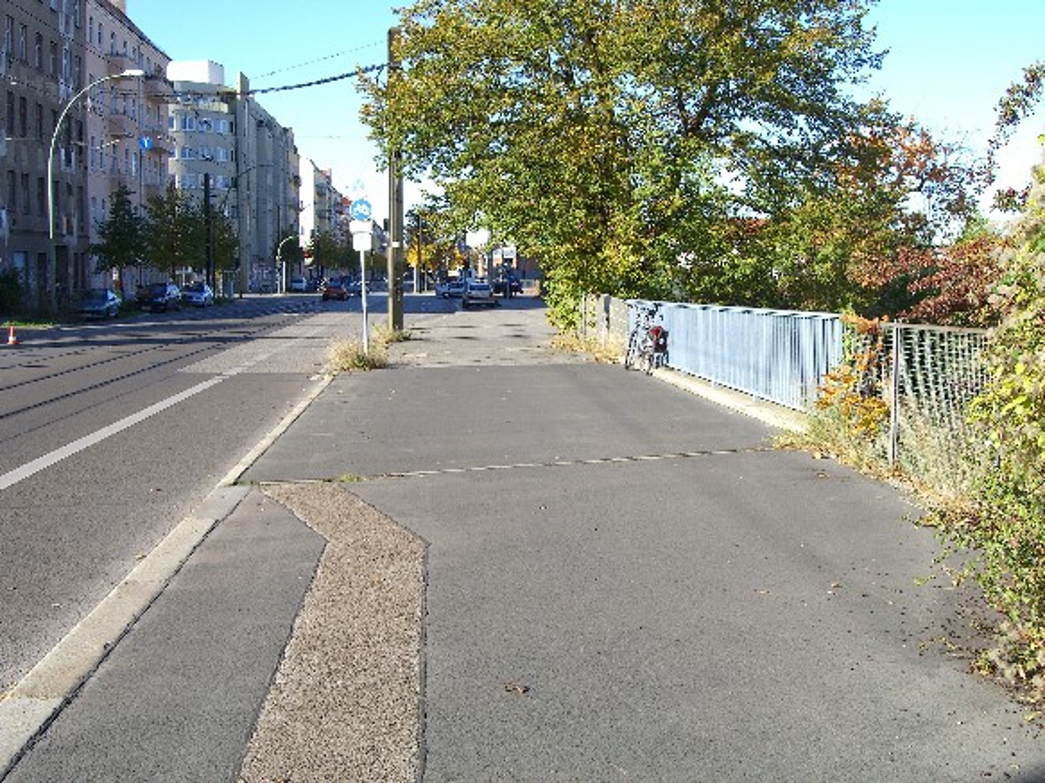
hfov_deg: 49.0
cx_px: 522
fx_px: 1147
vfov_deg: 37.7
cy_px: 392
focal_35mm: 38
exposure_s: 1/250
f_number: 4
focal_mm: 7.9
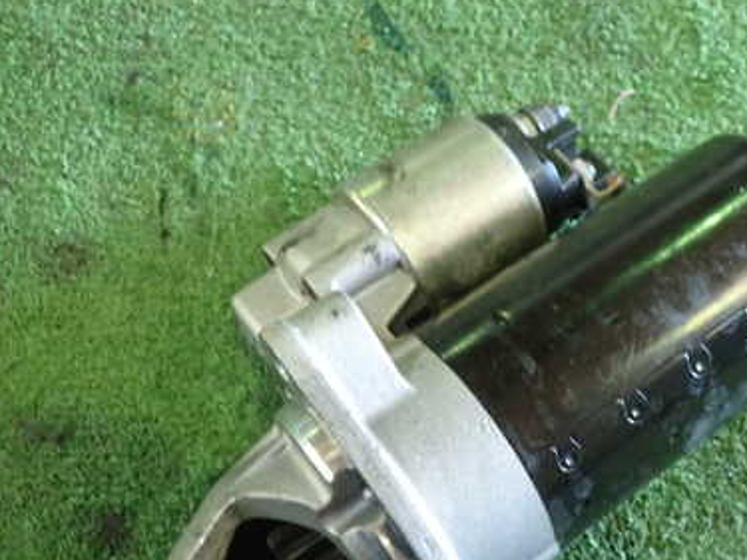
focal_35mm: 48
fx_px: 1035
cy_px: 359
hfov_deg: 39.1
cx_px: 514
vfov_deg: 30.1
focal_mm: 5.4
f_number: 2.3
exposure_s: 1/30
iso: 500
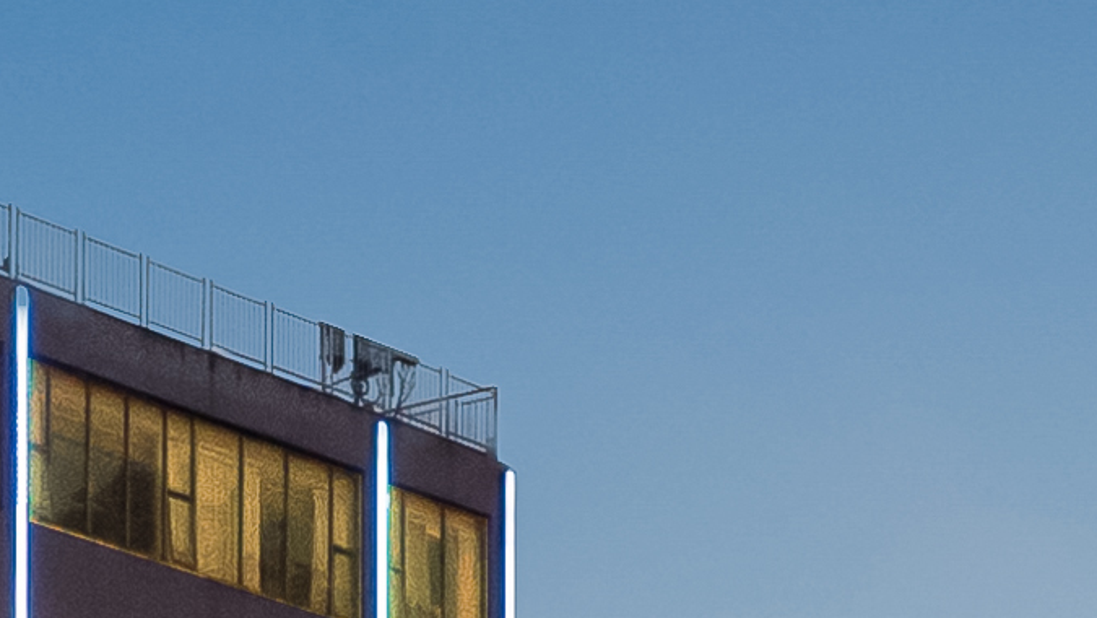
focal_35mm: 204
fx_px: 5935
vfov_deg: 5.4
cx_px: 290
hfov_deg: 10.5
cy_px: 2196
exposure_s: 1/15
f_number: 2.8
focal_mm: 12.29
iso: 310
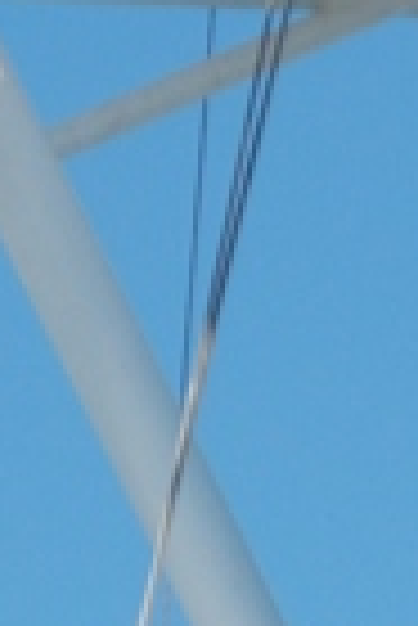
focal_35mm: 938
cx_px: 746
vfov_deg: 2.2
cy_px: -414
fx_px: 16295
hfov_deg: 1.5
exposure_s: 1/1250
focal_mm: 116
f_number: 7.1
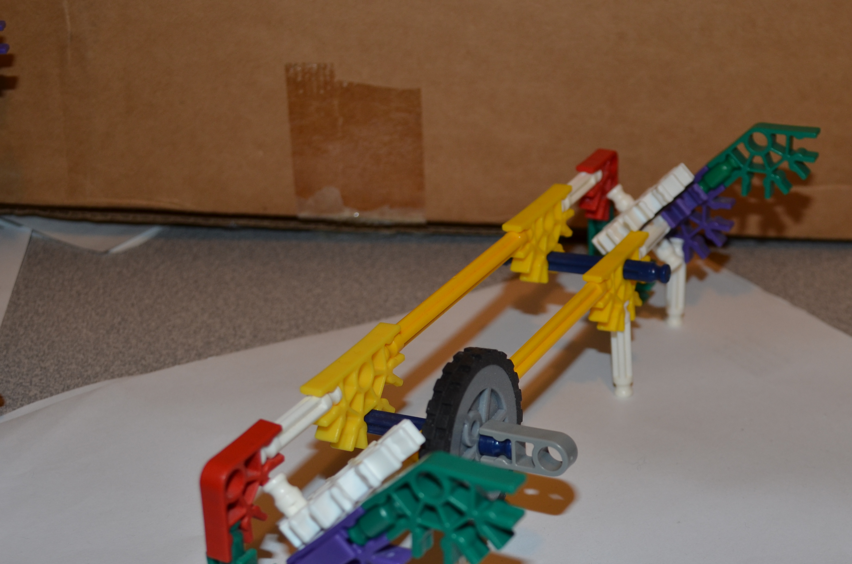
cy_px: 438
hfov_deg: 32.6
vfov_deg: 21.9
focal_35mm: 61
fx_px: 1441
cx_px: 575
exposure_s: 1/30
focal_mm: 26
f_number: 5.6
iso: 200
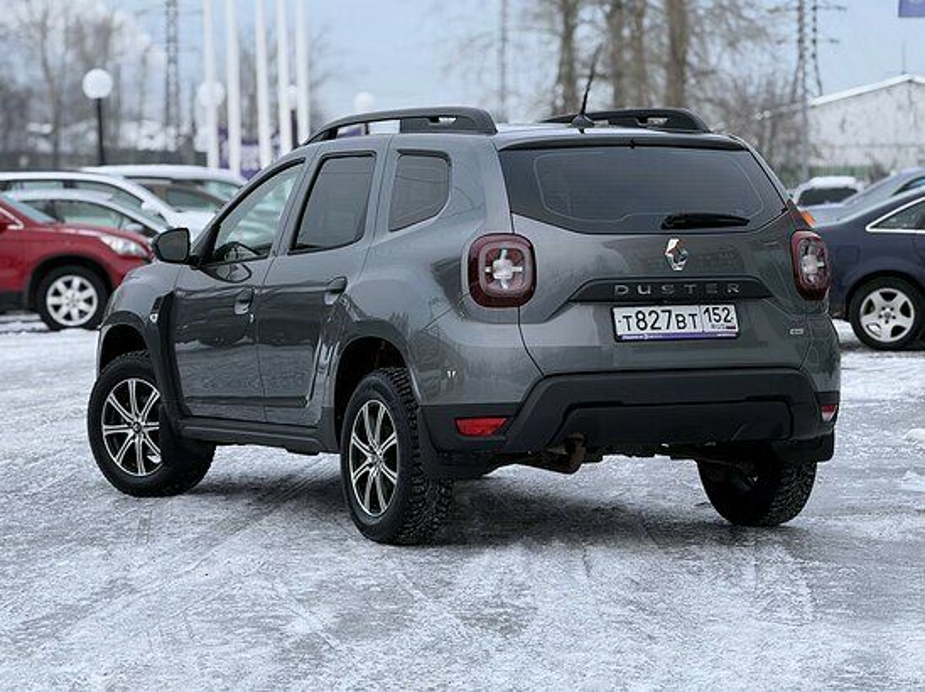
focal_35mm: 120
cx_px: 462
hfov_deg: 16.4
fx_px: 3204
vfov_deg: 12.3
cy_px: 346
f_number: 2.8
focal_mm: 15.66
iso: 80
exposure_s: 1/99
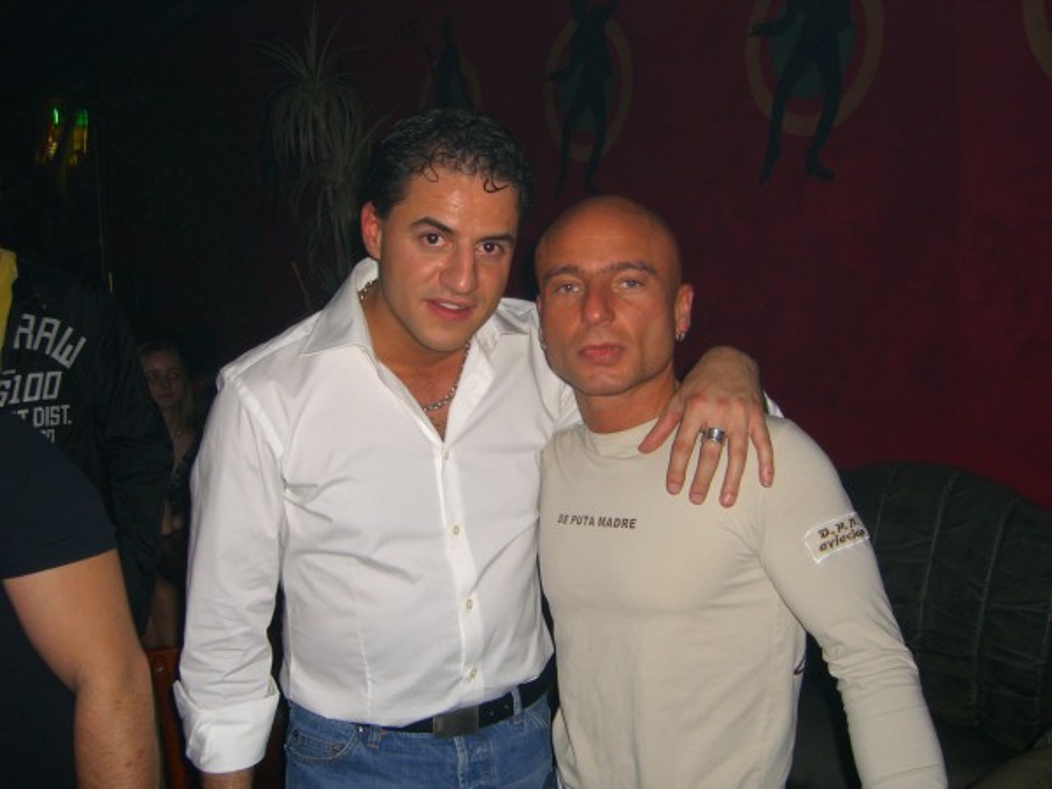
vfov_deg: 37.7
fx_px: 1155
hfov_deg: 49.0
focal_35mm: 38
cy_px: 394
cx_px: 526
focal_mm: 7.9
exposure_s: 1/60
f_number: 2.8
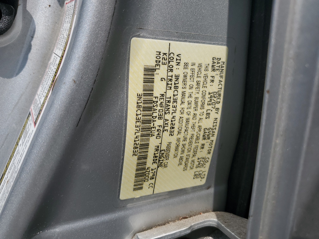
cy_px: 120
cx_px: 160
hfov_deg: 67.3
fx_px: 240
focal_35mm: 26
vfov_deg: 53.1
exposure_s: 1/5000
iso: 50
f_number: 1.5
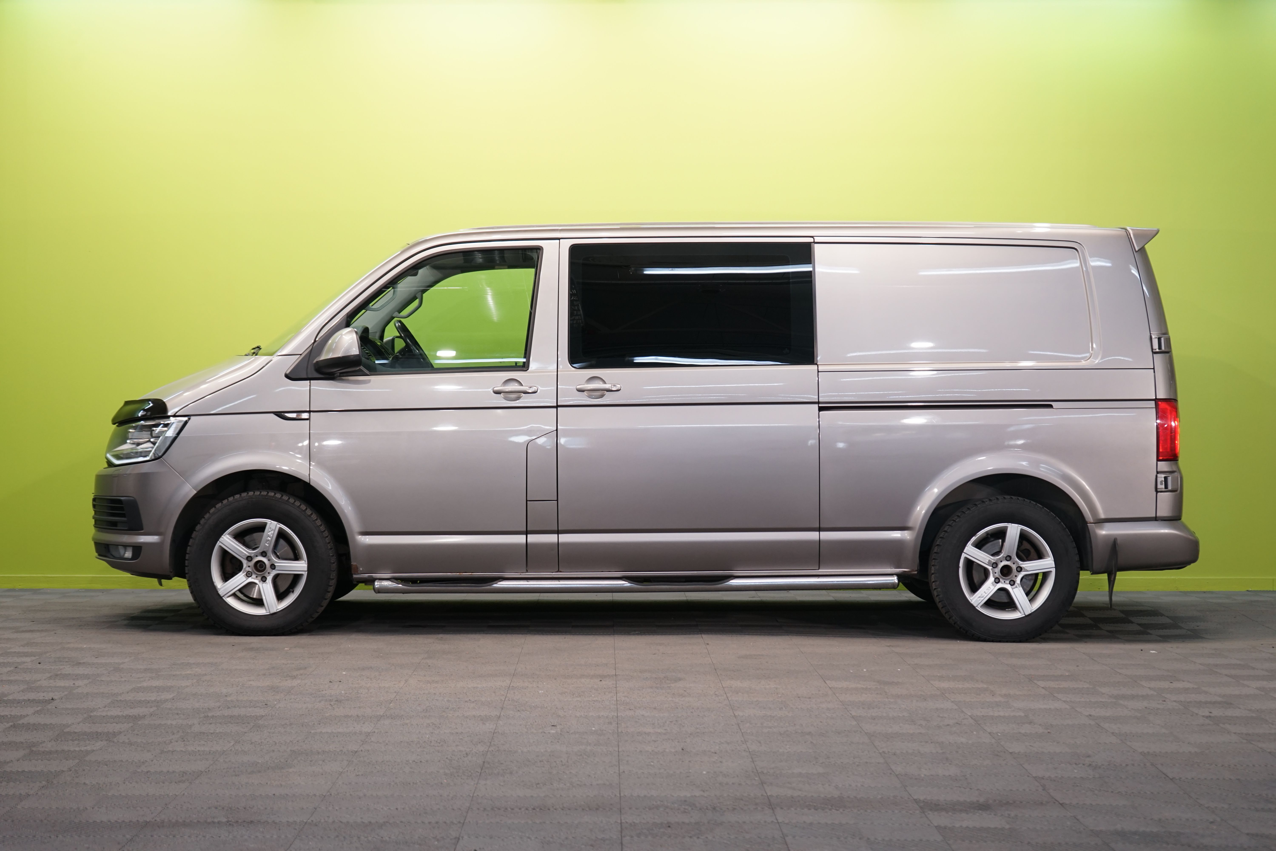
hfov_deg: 31.9
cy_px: 426
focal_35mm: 63
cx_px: 638
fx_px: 2233
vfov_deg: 21.6
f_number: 5.6
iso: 500
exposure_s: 1/40
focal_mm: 63
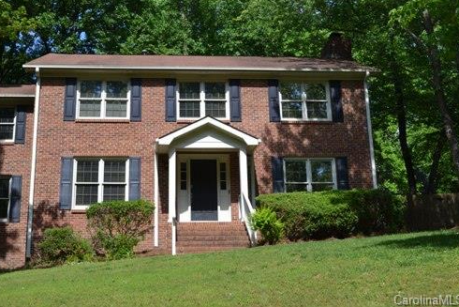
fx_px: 599
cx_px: 201
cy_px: 108
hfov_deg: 41.8
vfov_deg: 28.5
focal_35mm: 47
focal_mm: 24
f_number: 7.1
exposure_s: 1/200
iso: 100
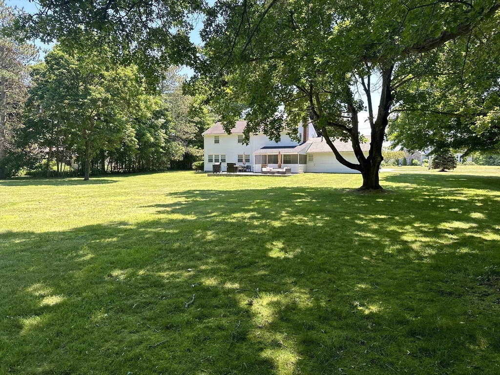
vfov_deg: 56.8
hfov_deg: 71.6
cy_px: 188
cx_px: 250
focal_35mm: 24
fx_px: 347
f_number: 1.78
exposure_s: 1/630
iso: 80
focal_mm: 6.86
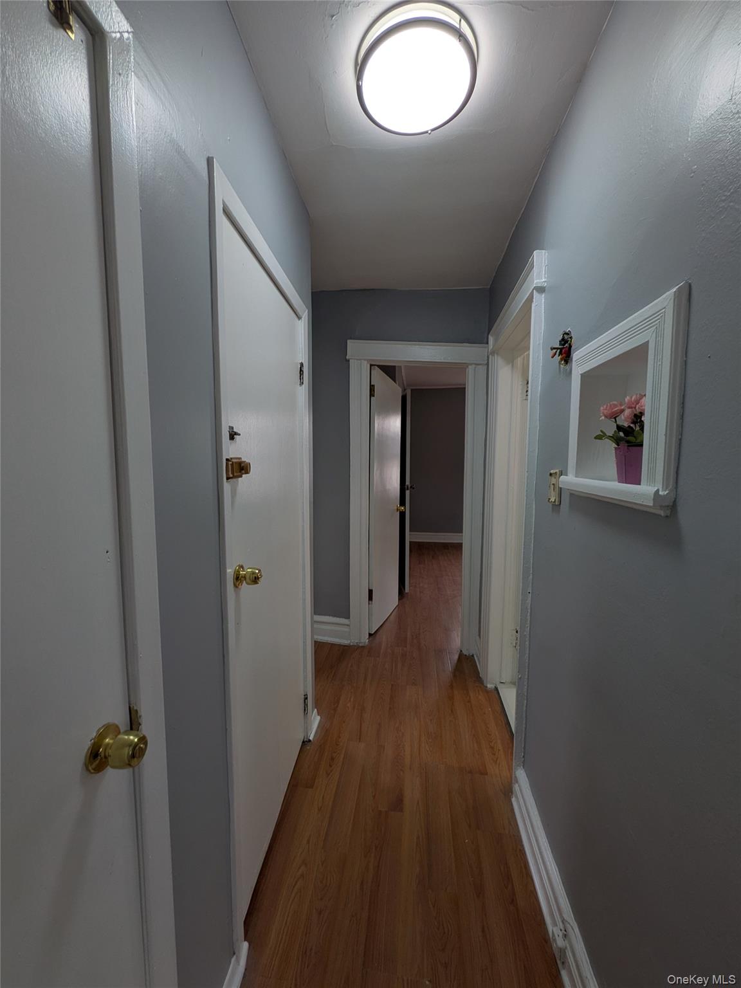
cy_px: 494
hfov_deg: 85.7
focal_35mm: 14
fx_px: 400
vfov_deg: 102.1
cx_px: 370
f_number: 2.2
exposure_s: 1/120
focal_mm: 1.83
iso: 74
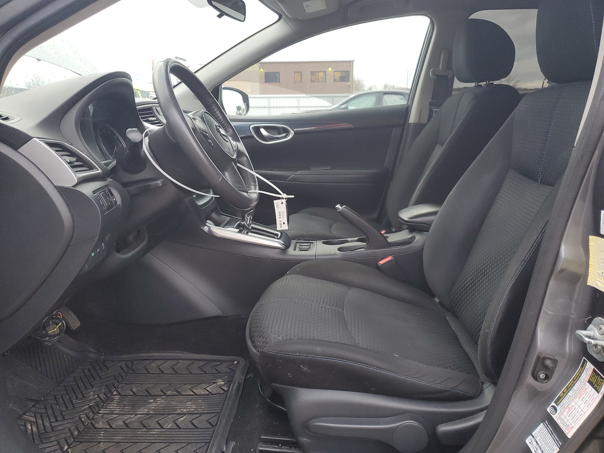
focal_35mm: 26
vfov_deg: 53.1
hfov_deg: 67.3
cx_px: 302
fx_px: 454
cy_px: 226
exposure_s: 1/60.2
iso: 80
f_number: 1.5
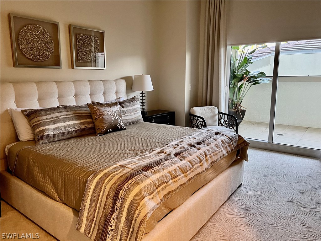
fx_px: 241
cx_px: 160
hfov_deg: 67.3
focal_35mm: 26
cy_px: 120
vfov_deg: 53.1
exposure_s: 1/60
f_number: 1.5
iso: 250
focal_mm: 5.7
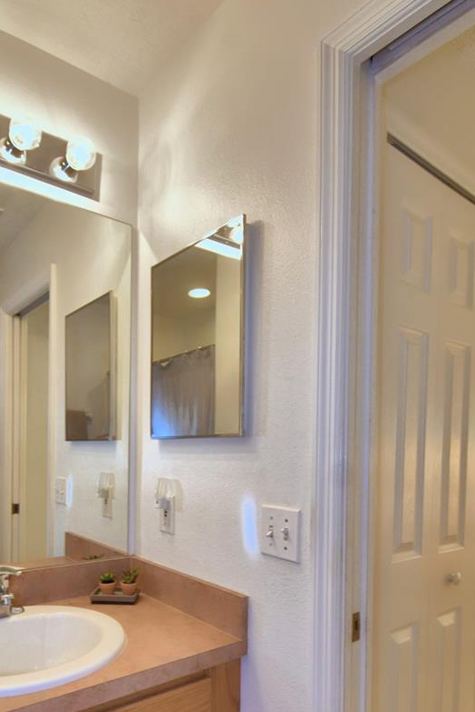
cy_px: 466
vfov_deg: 74.1
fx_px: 455
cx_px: 203
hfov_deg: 54.9
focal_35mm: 23
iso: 280
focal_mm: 10
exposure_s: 1/30
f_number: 4.5
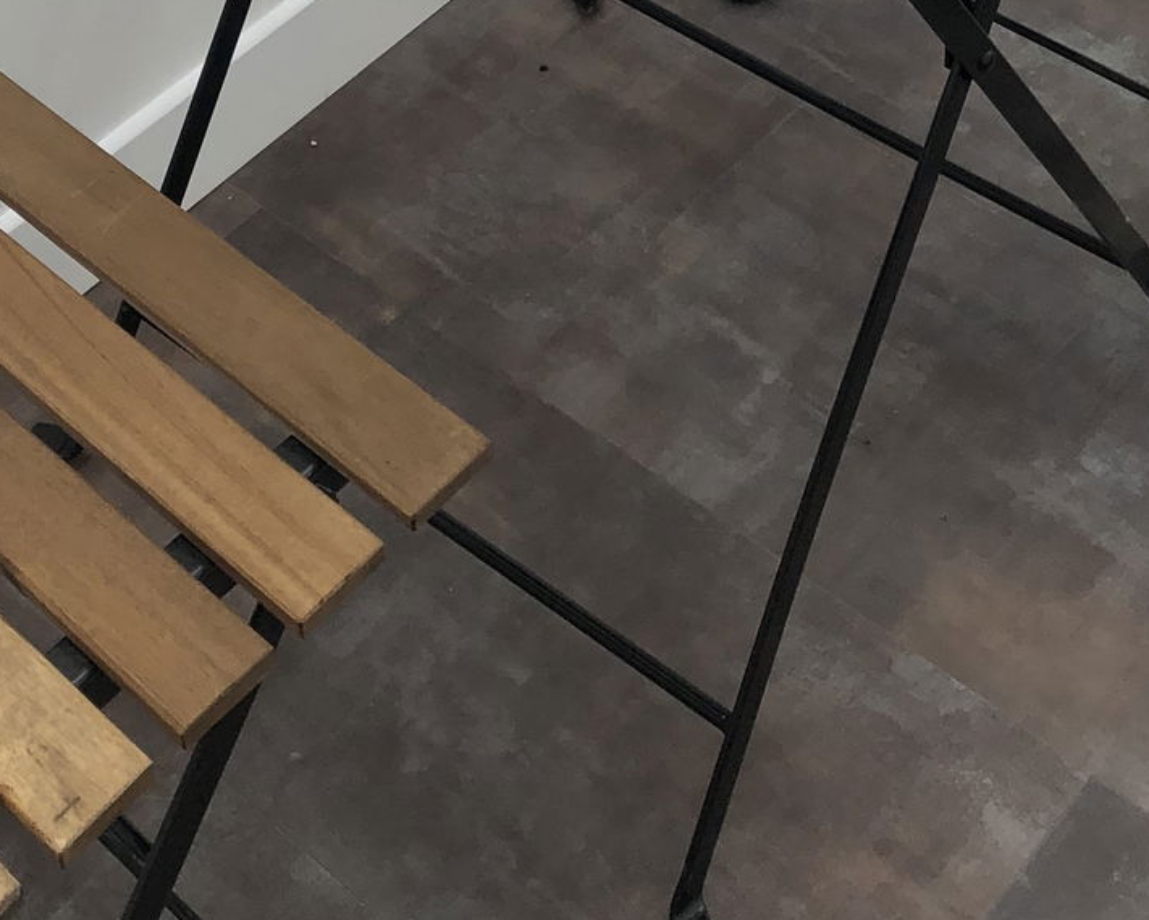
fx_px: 2789
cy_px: -701
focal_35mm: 82
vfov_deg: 16.1
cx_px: 343
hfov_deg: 23.1
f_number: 1.8
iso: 20
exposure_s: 1/631
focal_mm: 3.99
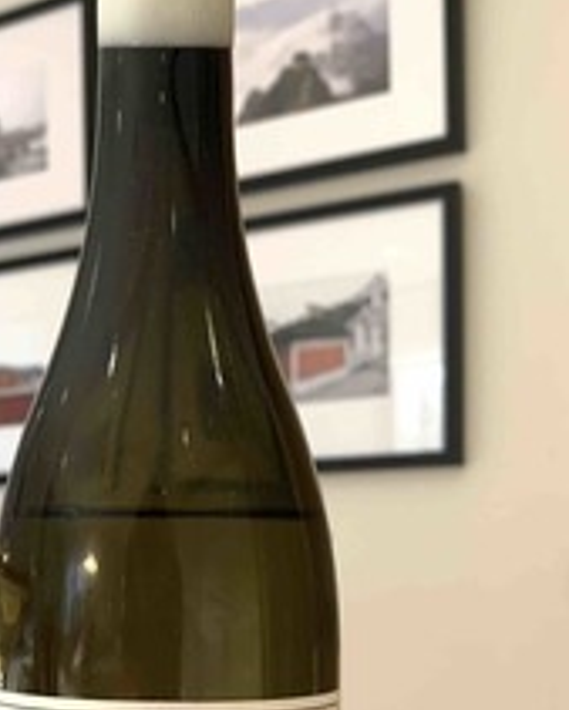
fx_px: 1094
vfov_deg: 34.8
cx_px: 163
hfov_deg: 28.8
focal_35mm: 52
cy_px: 577
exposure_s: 1/50
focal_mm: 4.25
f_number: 1.8
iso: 200
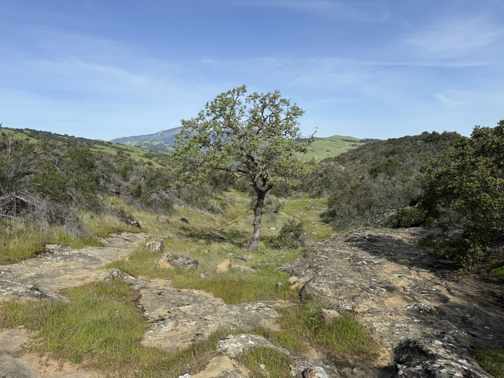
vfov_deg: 56.8
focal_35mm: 24
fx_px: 349
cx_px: 252
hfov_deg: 71.6
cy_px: 189
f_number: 1.78
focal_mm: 6.76
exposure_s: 1/5319
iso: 80
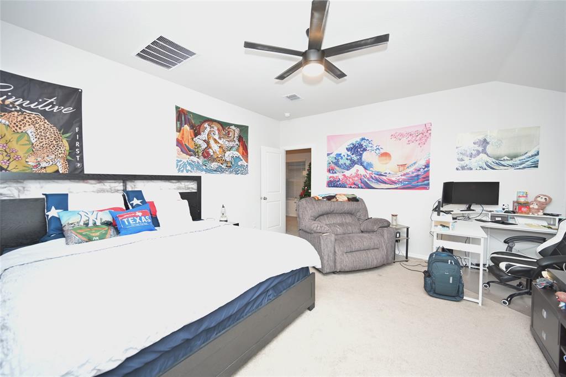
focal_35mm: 14
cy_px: 188
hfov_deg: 104.3
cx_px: 283
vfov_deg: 81.2
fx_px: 220
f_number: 4
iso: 560
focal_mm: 14
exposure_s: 1/15
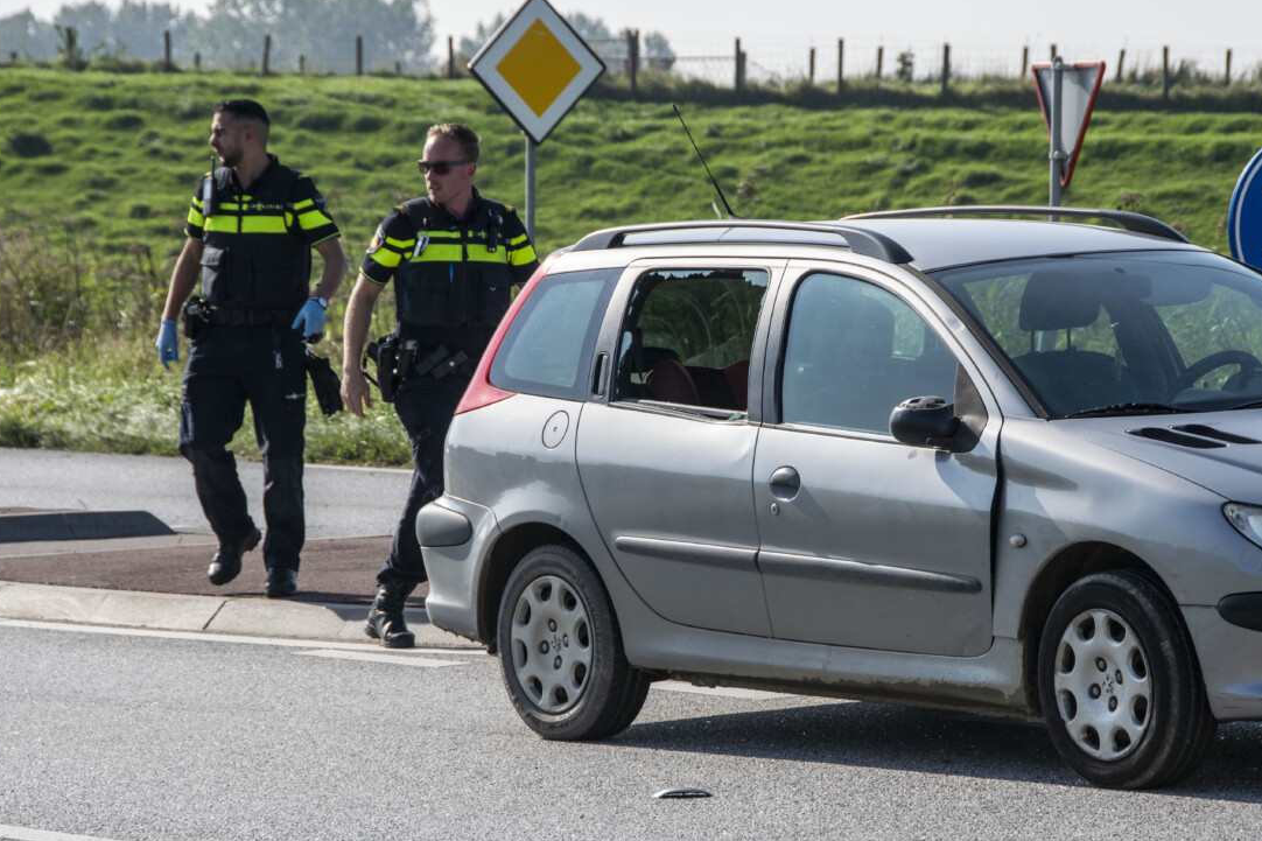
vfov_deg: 6.4
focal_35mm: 213
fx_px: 7465
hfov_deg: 9.7
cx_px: 710
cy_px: 453
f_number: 8
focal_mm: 120
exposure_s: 1/1000
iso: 320
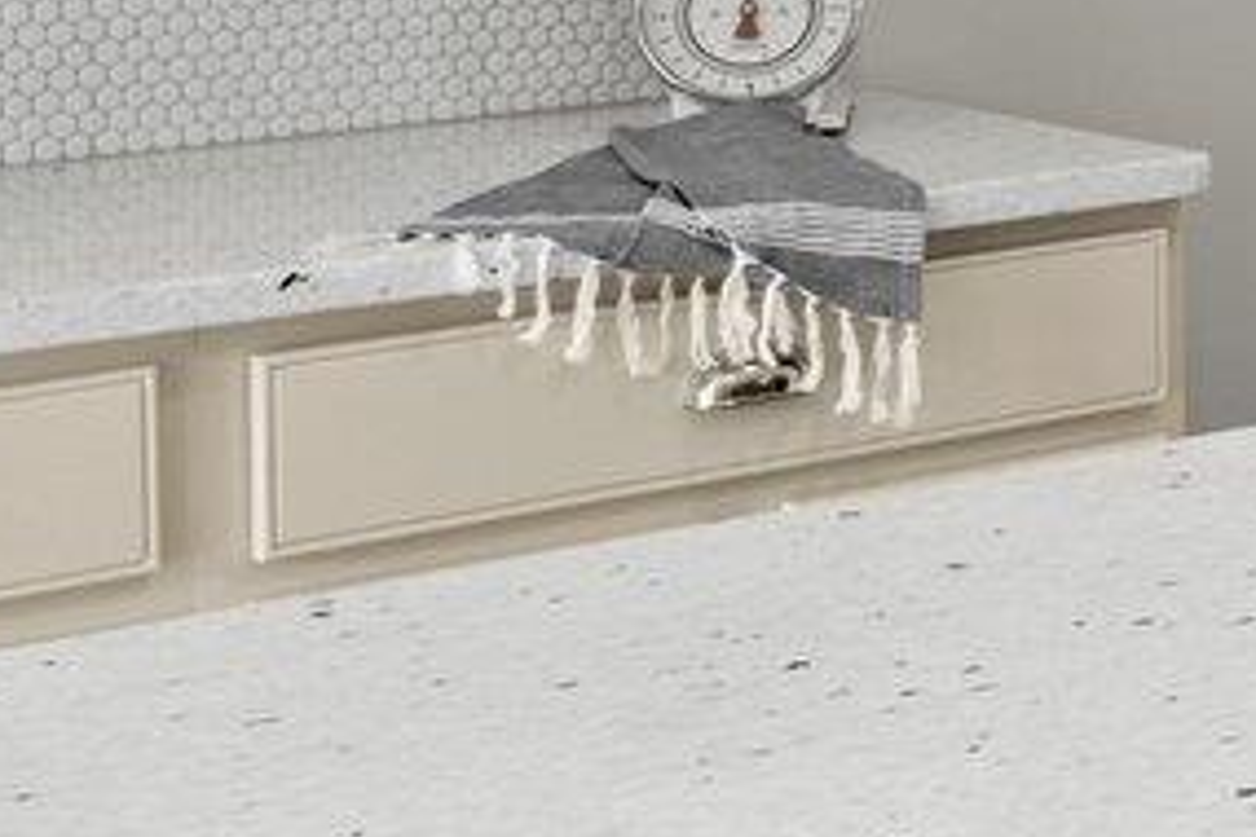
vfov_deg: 11.5
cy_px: -341
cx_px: 2411
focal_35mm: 115
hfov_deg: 14.9
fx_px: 4012
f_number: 9
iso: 250
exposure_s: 1/4
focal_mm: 16
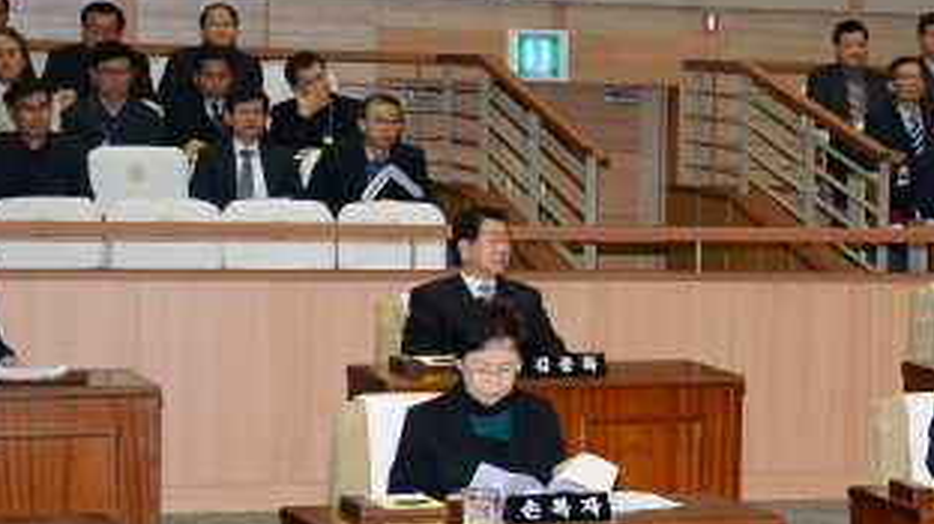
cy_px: 311
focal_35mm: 134
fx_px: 3316
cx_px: 1123
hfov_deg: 15.4
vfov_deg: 9.0
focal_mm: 38
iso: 800
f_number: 8
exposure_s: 1/60
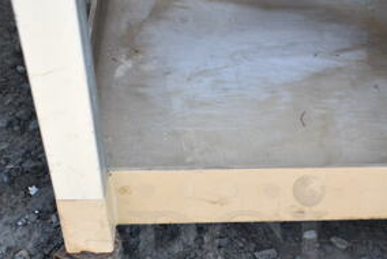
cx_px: 229
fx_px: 624
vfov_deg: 22.7
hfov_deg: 34.4
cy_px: 245
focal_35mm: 58
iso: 100
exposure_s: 1/60
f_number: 4
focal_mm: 18
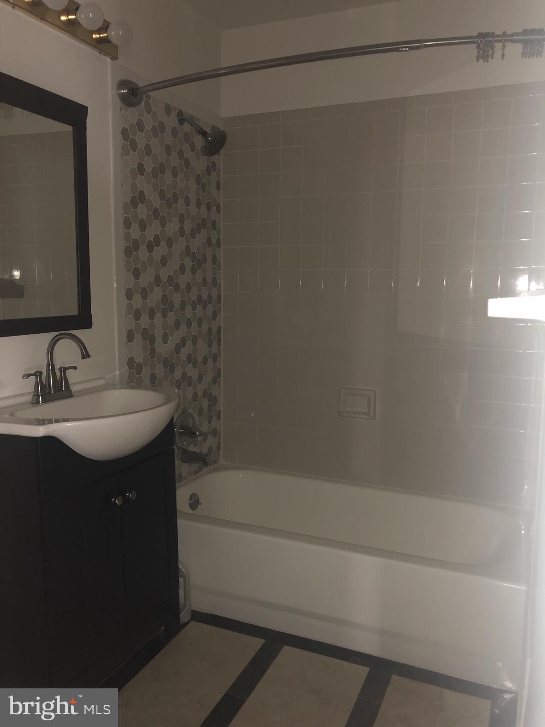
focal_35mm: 28
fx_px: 588
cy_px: 364
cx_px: 272
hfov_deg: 49.7
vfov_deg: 63.4
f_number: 1.8
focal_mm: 3.99
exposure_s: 1/17
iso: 80
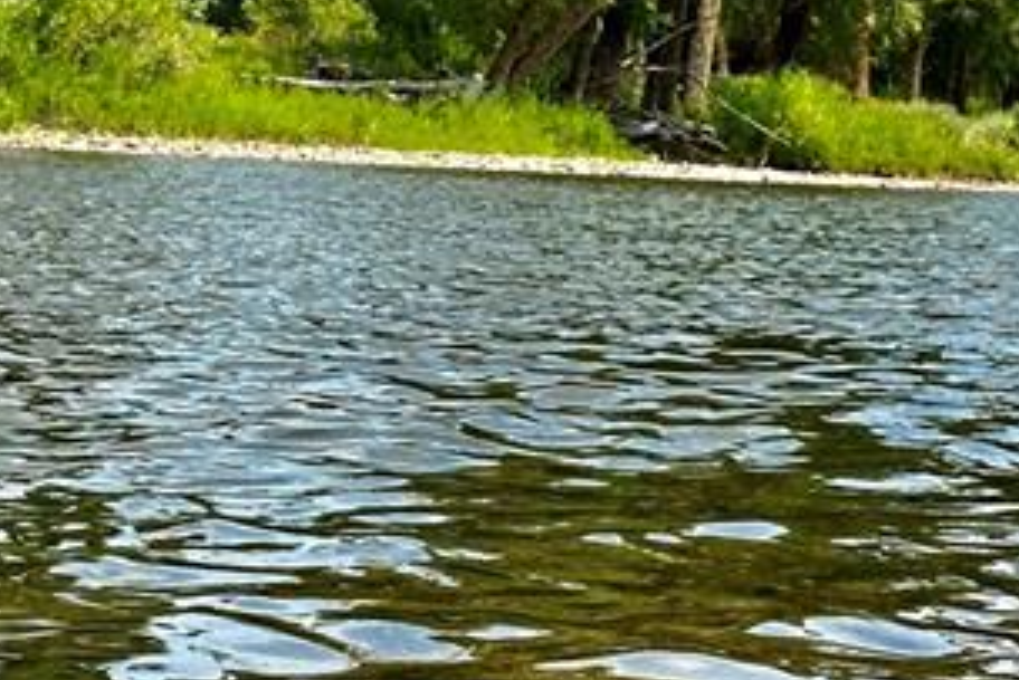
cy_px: 363
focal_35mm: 168
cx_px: 456
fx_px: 4757
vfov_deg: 8.2
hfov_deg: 12.2
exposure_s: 1/3058
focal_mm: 6.86
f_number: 1.78
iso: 64
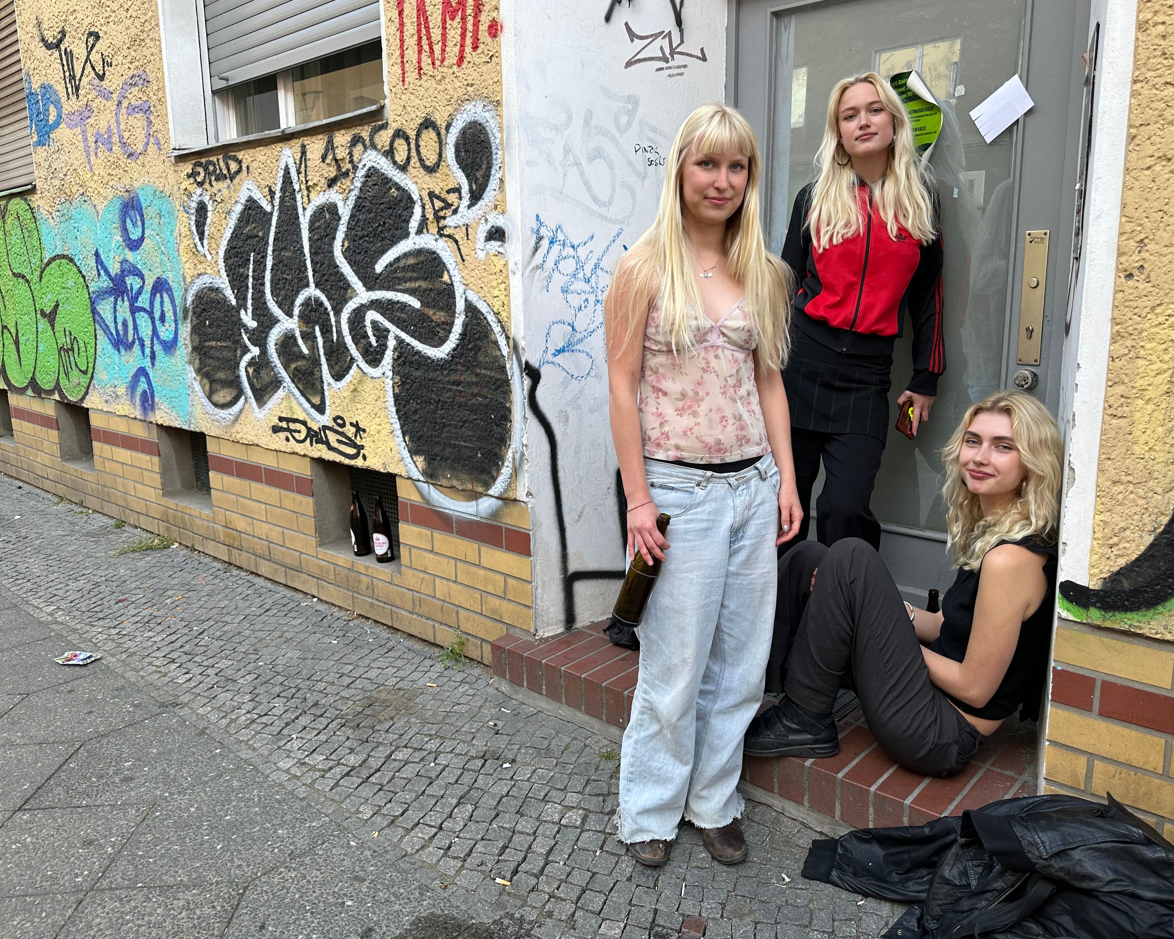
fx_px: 903
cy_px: 464
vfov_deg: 54.9
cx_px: 615
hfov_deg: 66.0
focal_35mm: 26
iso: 80
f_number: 1.78
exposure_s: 1/467
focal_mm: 6.86
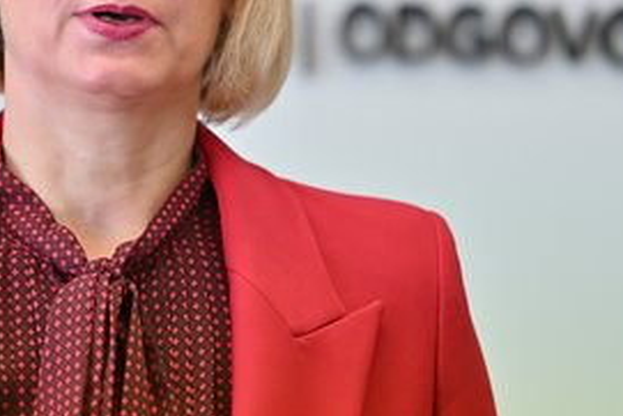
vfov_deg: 4.0
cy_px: 49
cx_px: 202
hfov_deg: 6.0
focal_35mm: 341
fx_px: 5904
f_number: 2.8
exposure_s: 1/500
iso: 1600
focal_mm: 185
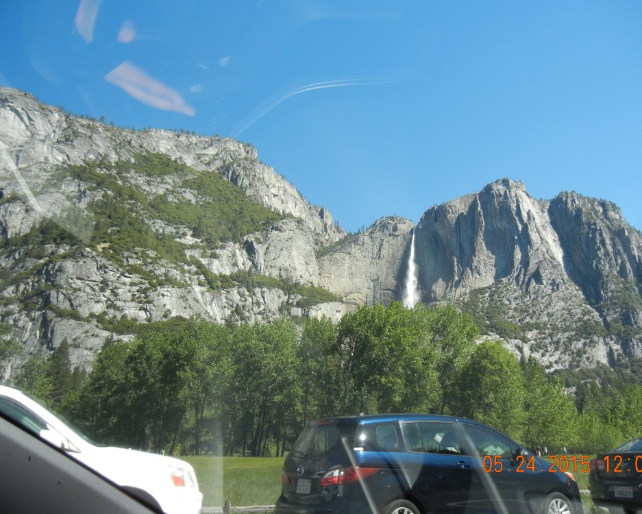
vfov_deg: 45.8
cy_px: 256
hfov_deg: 55.6
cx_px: 347
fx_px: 608
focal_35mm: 32
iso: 160
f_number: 3.5
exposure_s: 1/542
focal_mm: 5.4
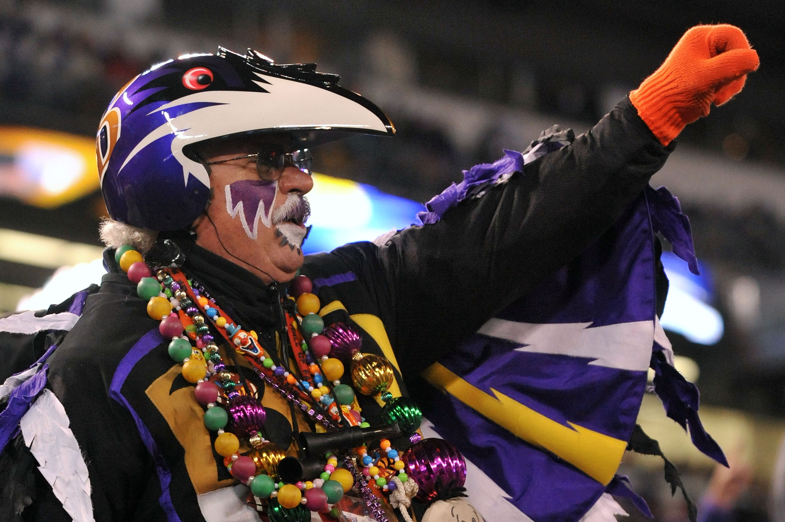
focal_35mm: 105
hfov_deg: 19.5
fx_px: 2288
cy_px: 261
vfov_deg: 13.0
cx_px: 392
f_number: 4
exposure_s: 1/1000
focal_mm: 105
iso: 3200
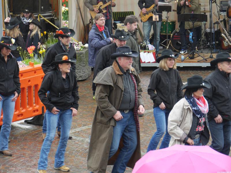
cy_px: 86
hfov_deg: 14.7
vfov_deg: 11.1
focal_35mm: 134
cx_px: 116
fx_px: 894
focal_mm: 67
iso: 500
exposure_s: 1/125
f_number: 5.7
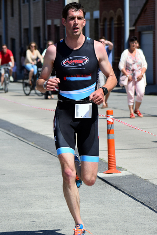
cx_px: 77
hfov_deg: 7.5
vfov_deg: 11.2
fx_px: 1194
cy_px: 120
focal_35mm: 183
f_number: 6.3
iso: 400
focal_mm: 110
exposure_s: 1/1600
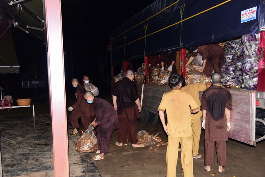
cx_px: 132
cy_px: 88
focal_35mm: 34
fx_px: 250
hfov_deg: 55.8
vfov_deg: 38.9
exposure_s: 1/160
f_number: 5.6
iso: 1250
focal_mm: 34
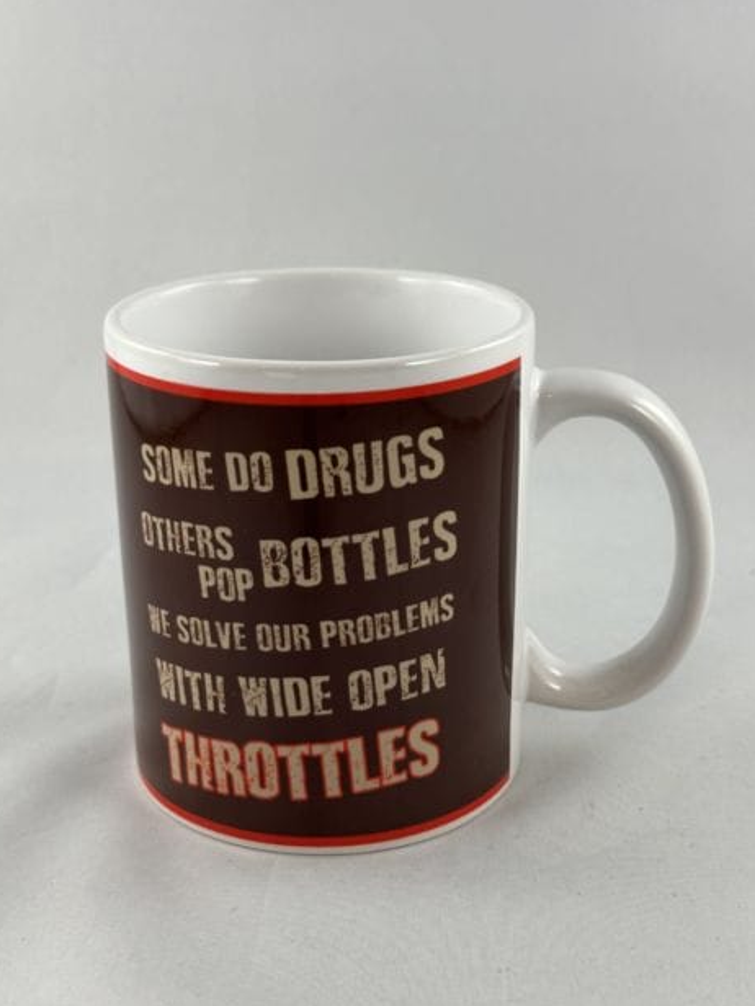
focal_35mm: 52
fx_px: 1512
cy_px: 538
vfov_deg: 36.8
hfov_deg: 28.0
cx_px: 386
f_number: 1.78
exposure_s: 1/100
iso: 64
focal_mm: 6.86
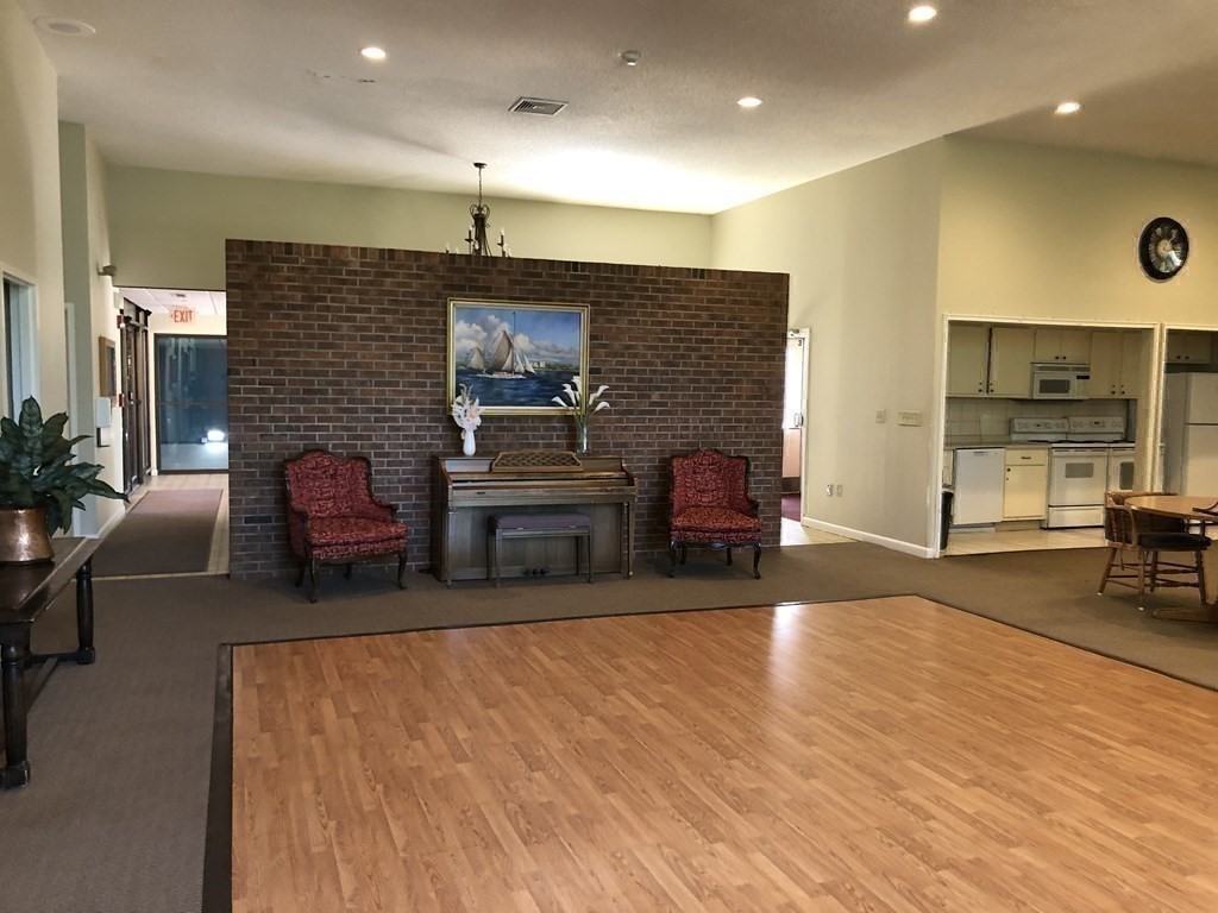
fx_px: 985
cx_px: 609
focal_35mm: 28
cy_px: 456
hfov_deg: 63.4
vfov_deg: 49.7
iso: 50
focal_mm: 4
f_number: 1.8
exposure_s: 1/15
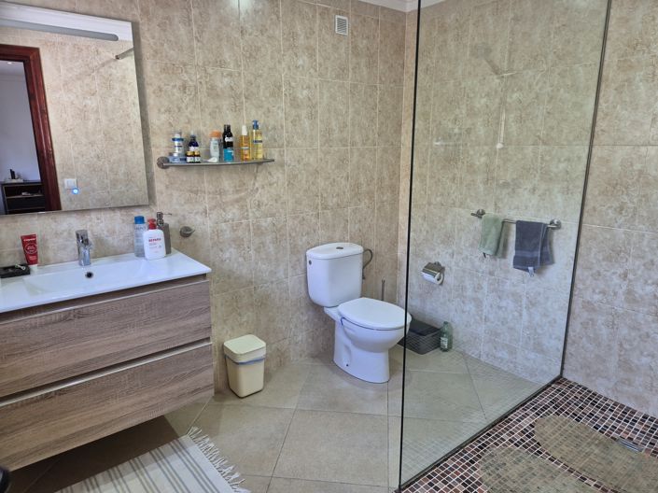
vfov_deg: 58.8
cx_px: 329
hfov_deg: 74.0
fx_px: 437
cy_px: 246
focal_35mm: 23
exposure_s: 1/100
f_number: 1.8
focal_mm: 5.4
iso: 250
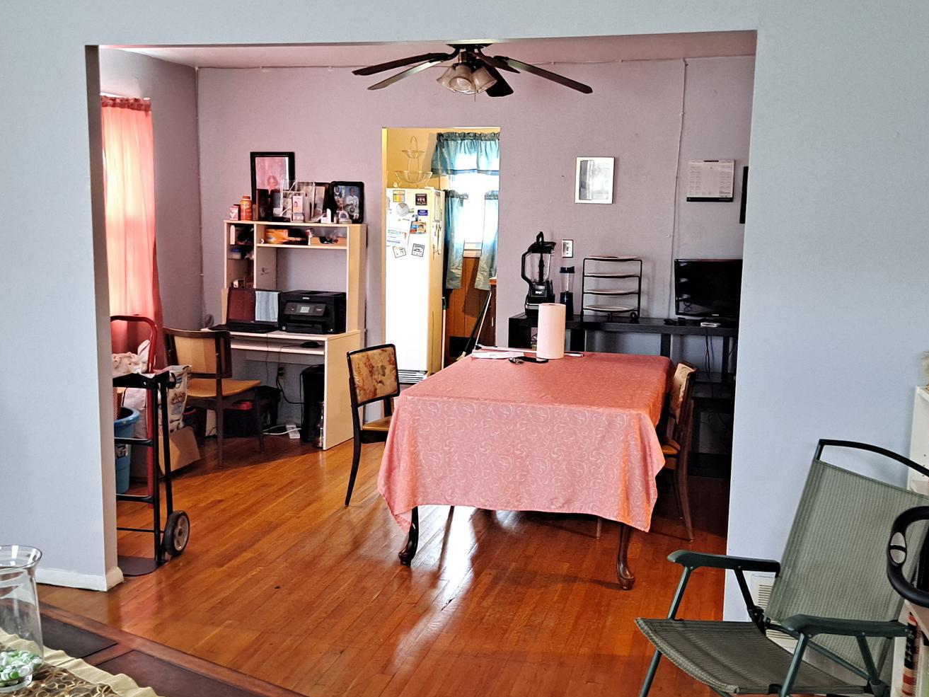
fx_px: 1047
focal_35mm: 39
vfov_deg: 36.8
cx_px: 453
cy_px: 351
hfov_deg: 47.9
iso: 320
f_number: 2
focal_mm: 4.6
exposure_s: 1/24
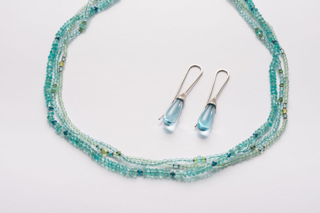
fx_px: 933
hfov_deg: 19.5
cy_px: 106
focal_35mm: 105
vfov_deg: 13.0
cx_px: 160
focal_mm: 105
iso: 125
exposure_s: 1/100
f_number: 18
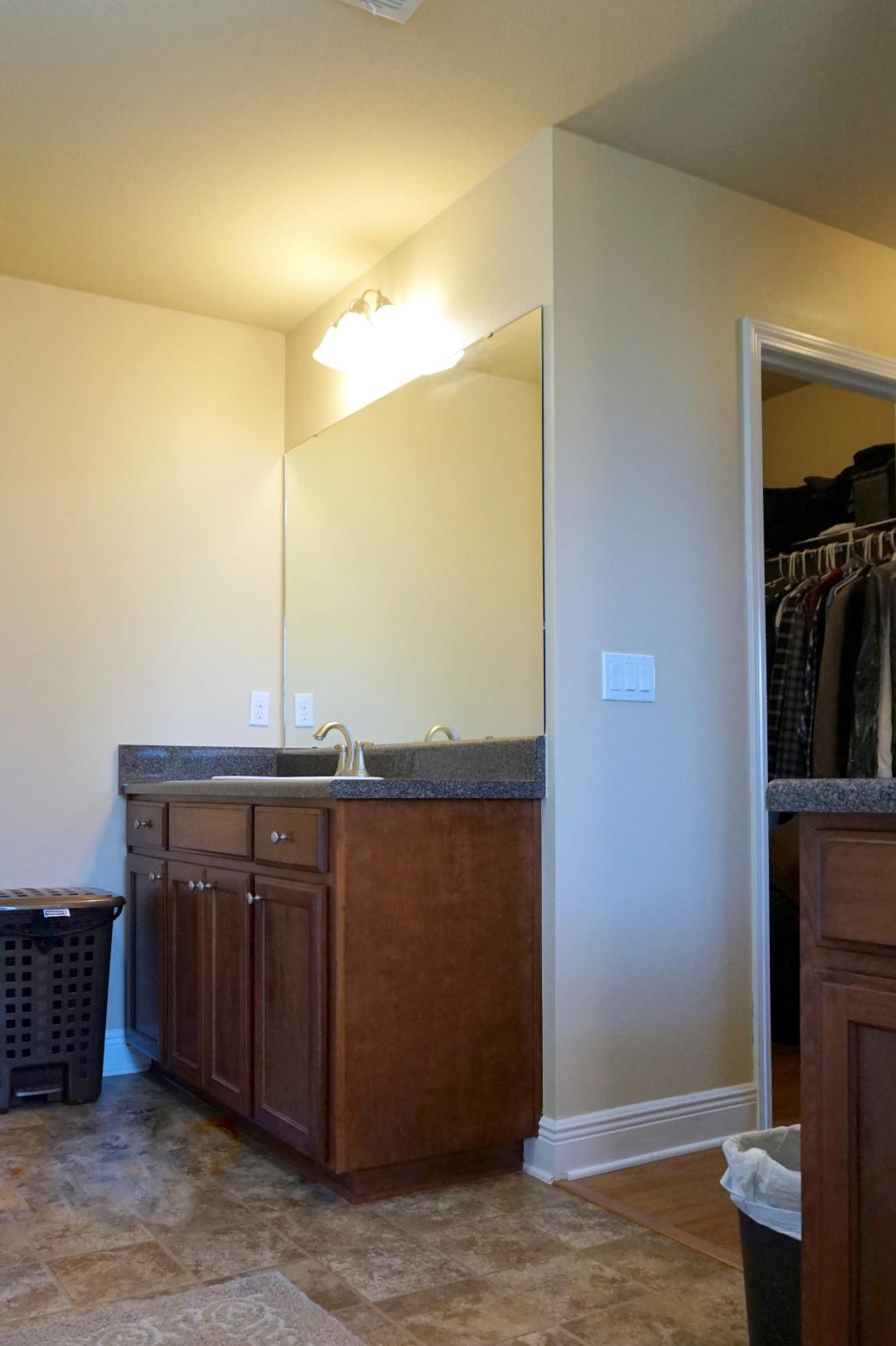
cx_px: 380
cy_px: 756
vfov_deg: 60.1
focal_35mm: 31
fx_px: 1159
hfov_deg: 42.2
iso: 1250
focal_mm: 16
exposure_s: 1/160
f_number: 4
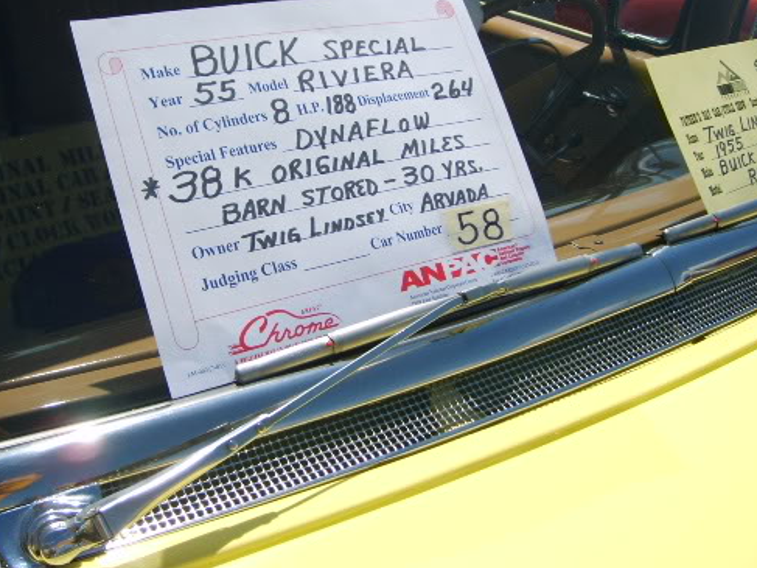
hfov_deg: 41.1
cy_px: 246
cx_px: 306
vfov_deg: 31.5
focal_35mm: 46
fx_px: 1006
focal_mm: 5.8
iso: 50
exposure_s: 1/250
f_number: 7.1
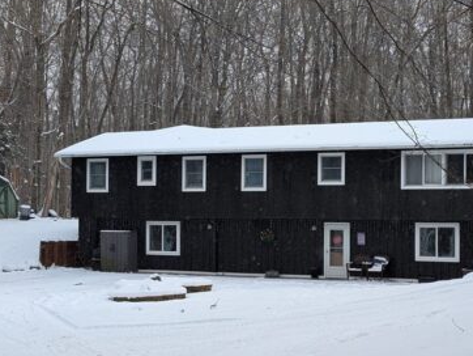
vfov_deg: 20.5
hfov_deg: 26.8
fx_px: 984
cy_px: 179
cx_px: 319
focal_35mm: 72
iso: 22
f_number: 1.68
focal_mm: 6.9
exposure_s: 1/646
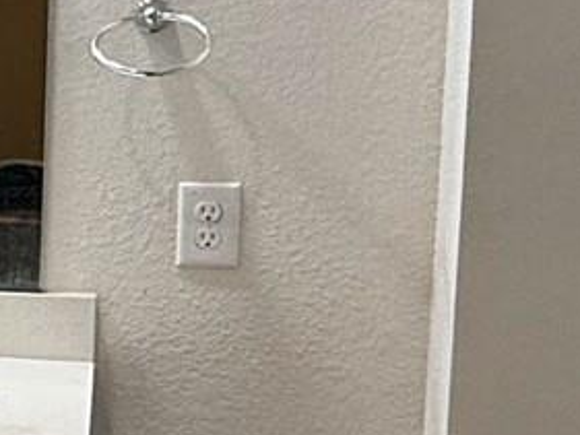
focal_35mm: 102
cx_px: -679
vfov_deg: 14.5
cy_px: 237
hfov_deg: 14.7
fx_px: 1710
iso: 125
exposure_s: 1/120
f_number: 2.2
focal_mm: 2.22
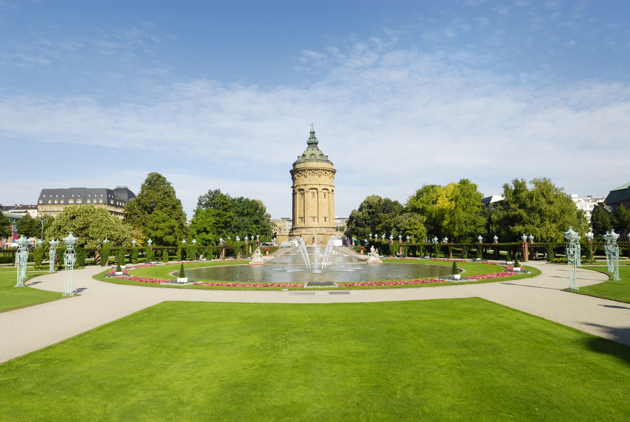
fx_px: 368
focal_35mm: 21
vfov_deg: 59.6
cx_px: 315
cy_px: 211
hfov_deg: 81.1
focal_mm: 14
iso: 100
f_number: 10
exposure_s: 1/160
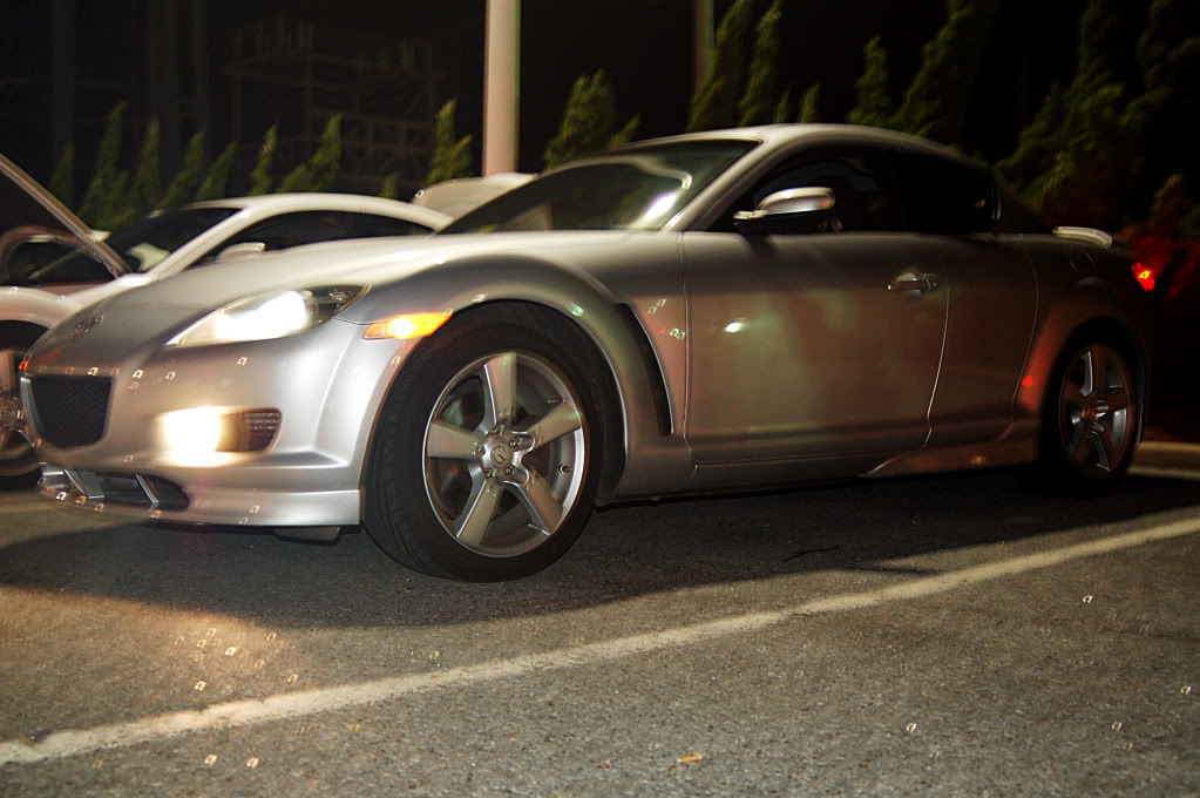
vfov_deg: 31.8
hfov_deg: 46.4
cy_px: 399
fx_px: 1399
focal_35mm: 42
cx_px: 600
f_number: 3.3
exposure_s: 1
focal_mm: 28
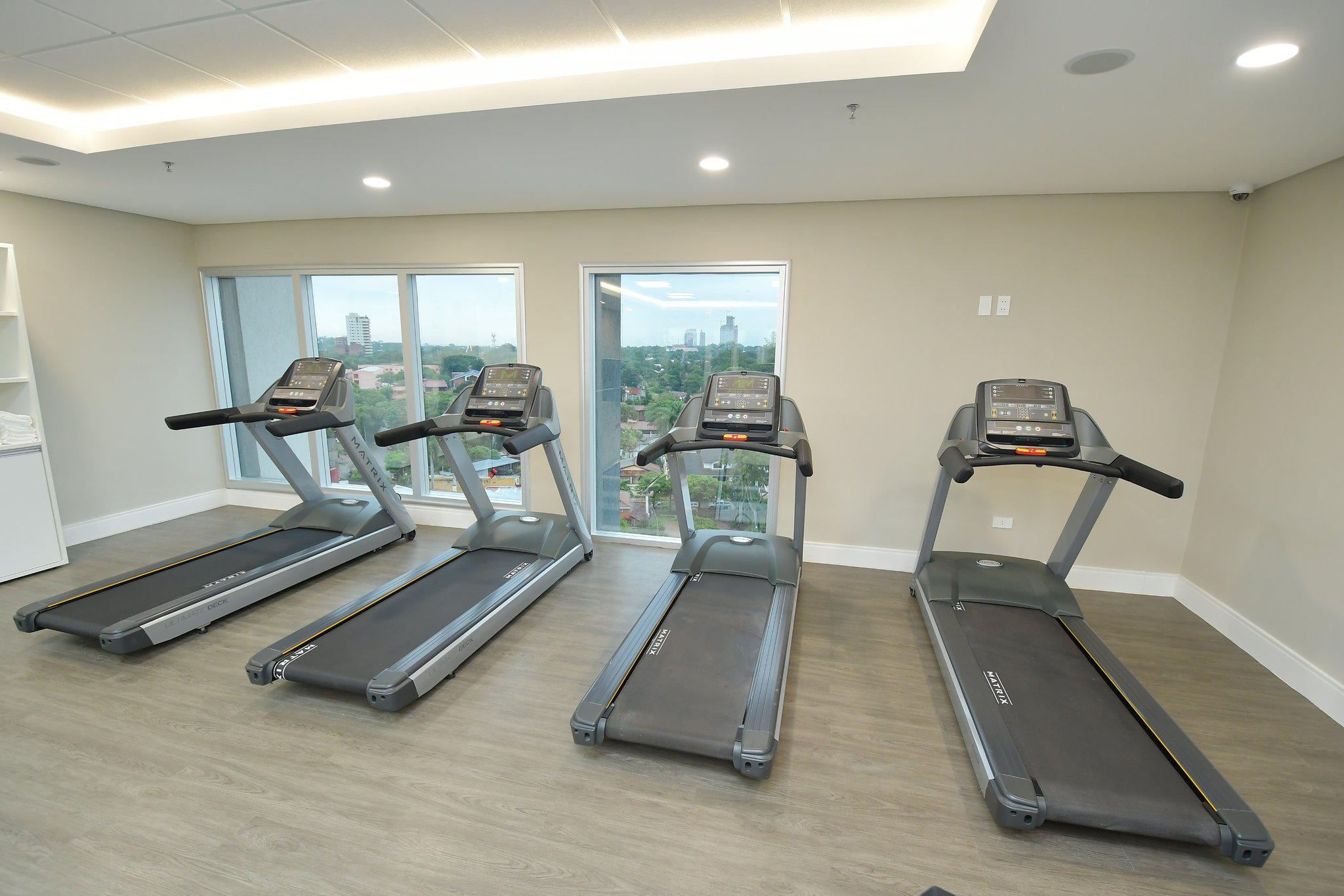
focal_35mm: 15
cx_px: 672
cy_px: 448
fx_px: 560
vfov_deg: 77.3
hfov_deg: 100.4
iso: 500
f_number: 5
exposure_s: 1/25
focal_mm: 10
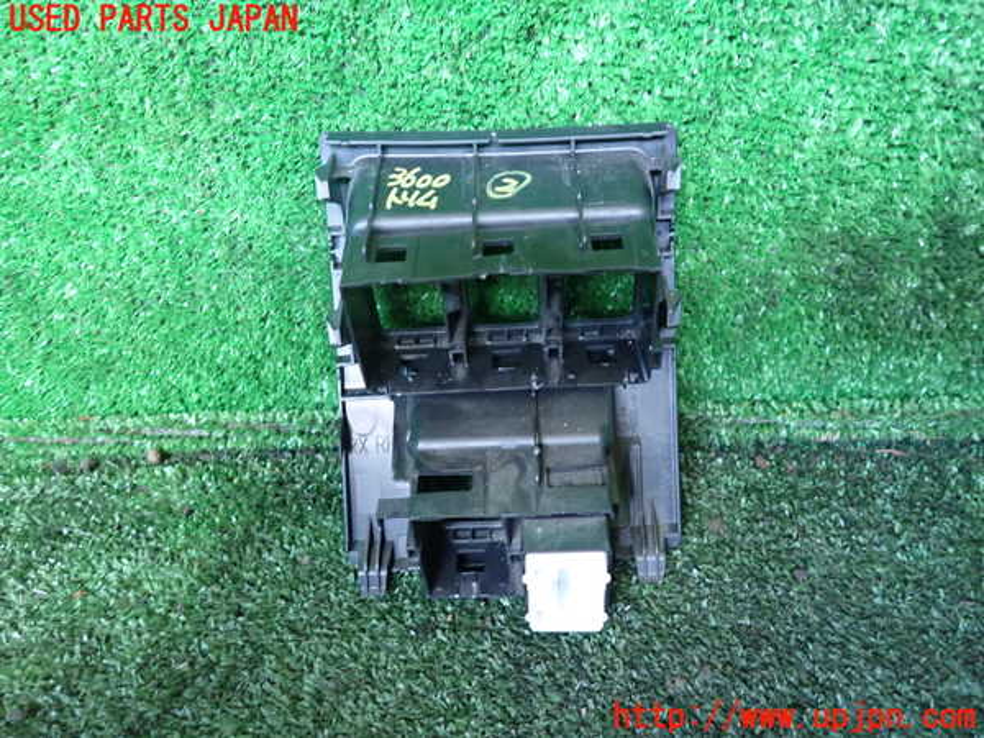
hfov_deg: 69.4
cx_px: 492
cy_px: 369
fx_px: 711
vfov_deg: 54.9
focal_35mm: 25
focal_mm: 4.5
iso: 500
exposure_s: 1/30
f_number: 2
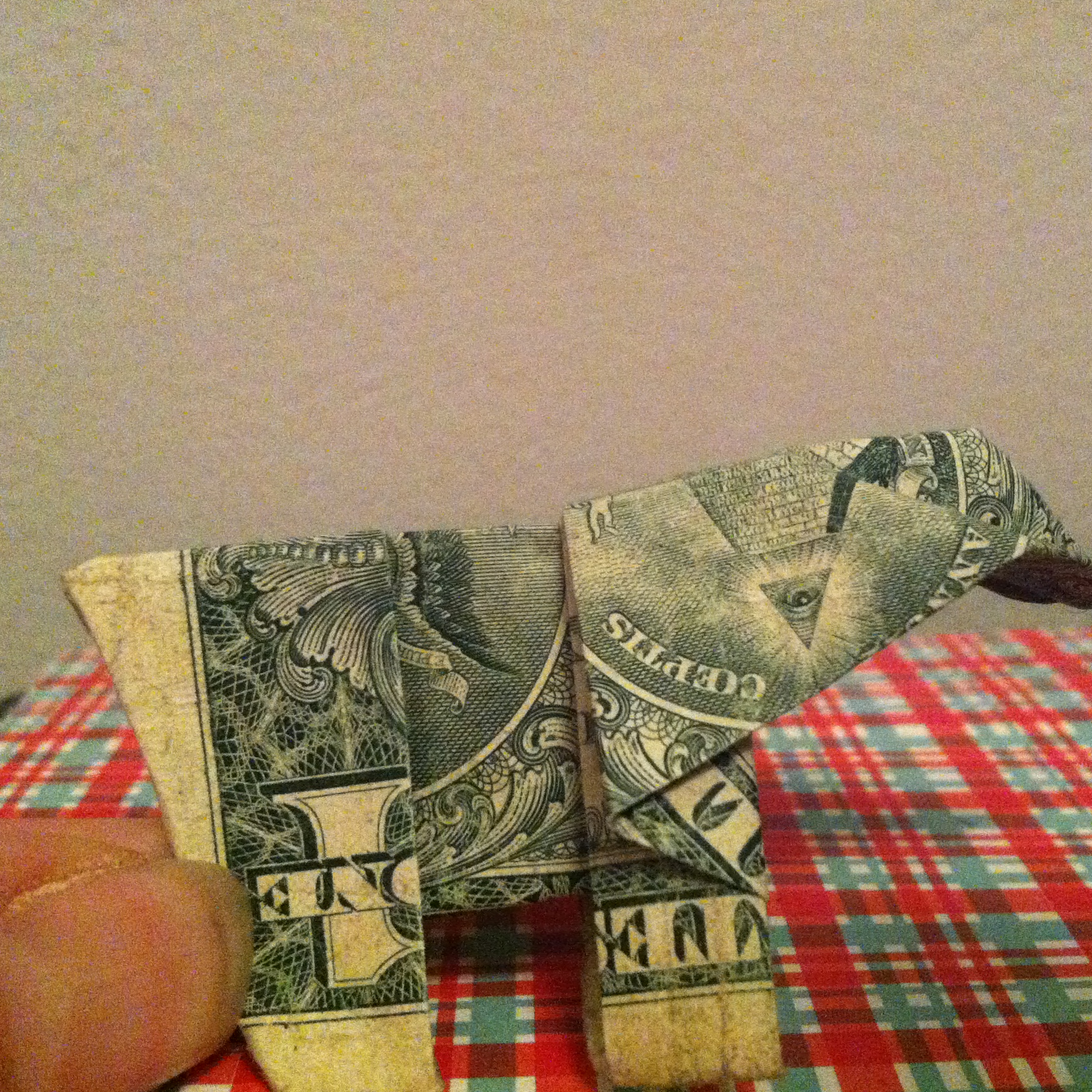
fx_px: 1642
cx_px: 598
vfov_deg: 36.8
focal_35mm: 46
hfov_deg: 36.8
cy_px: 536
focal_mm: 3.85
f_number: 2.8
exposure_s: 1/15
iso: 1000
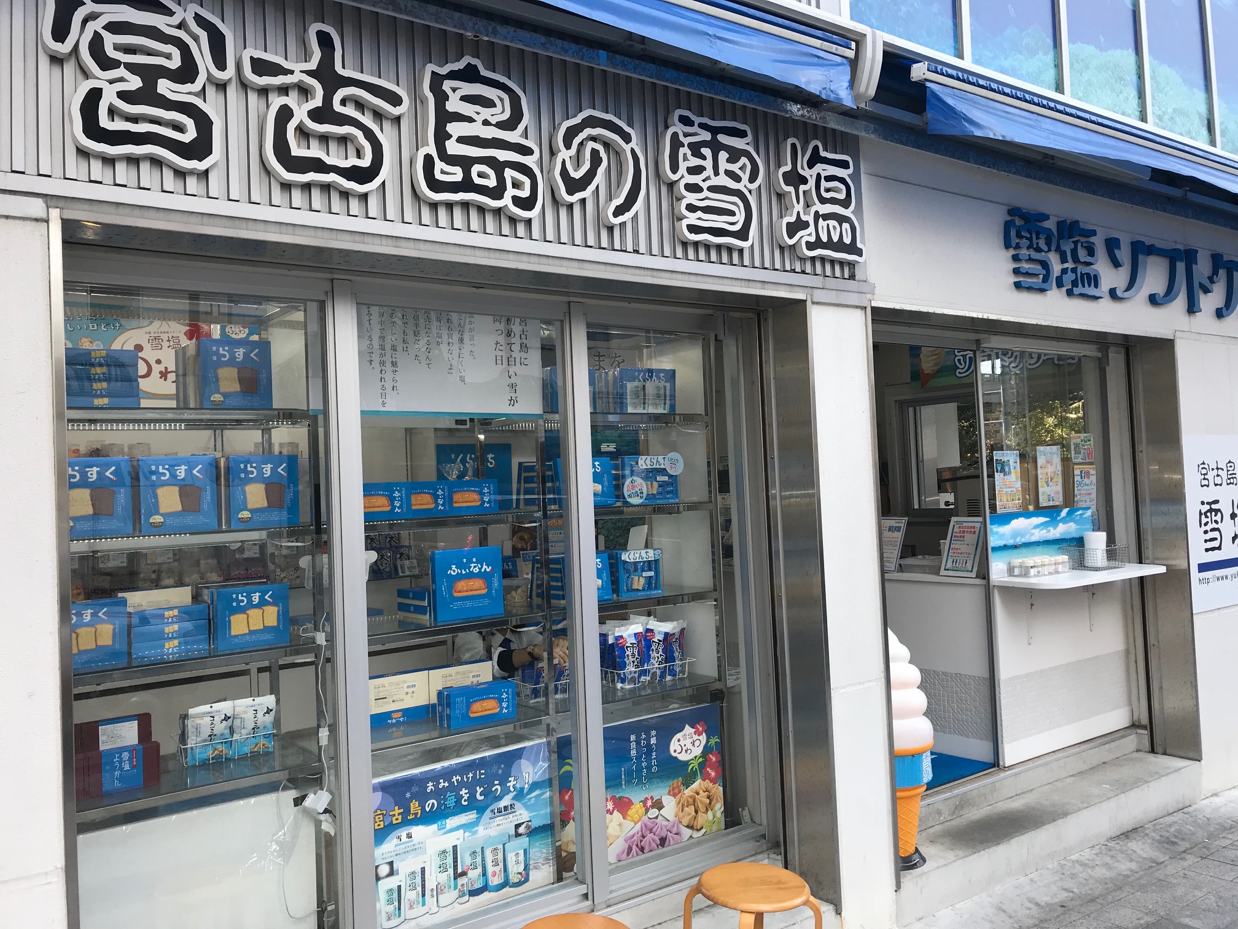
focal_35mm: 28
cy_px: 464
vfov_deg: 49.7
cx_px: 619
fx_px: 1001
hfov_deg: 63.4
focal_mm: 3.99
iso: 20
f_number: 1.8
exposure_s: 1/394
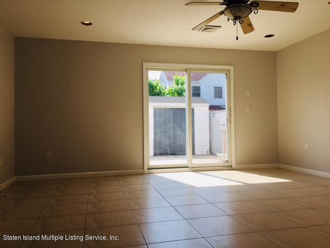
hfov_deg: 61.7
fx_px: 276
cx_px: 165
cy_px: 124
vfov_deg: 48.2
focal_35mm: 29
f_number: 2.2
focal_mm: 4.15
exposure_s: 1/538
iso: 25
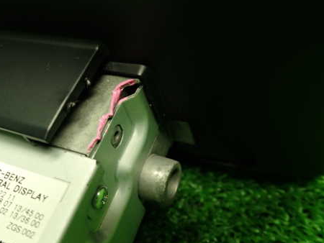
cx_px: 117
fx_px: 375
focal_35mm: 40
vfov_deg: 36.0
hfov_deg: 46.3
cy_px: 108
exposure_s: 1/30
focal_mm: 5.4
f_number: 2.3
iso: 200
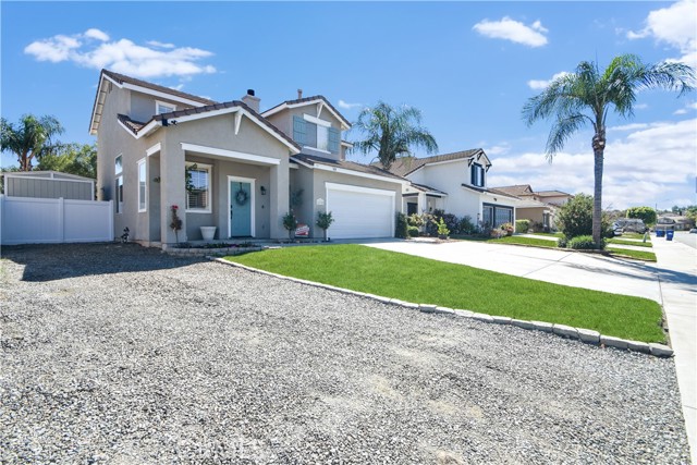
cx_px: 348
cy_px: 232
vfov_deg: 77.4
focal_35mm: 15
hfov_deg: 100.4
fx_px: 290
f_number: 8
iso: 250
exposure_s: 1/500
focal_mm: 10
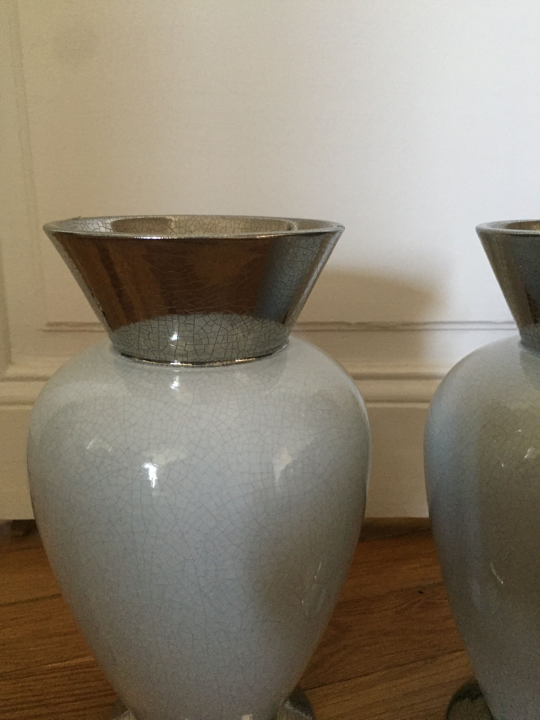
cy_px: 360
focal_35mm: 29
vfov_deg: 61.7
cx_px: 270
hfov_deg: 48.2
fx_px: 603
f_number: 2.2
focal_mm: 4.15
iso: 250
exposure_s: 1/25
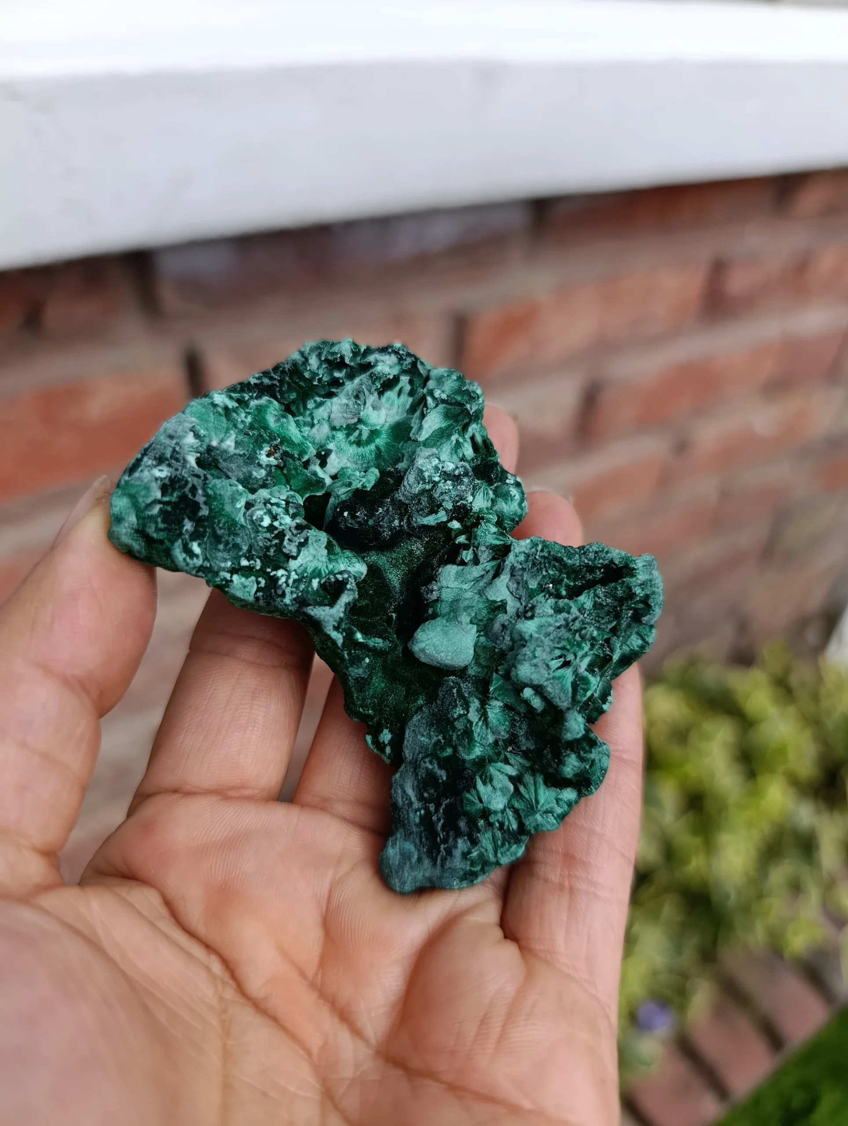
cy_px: 563
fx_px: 749
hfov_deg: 59.0
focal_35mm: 23
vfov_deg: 73.8
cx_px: 424
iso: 50
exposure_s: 1/317
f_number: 1.65
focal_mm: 6.11
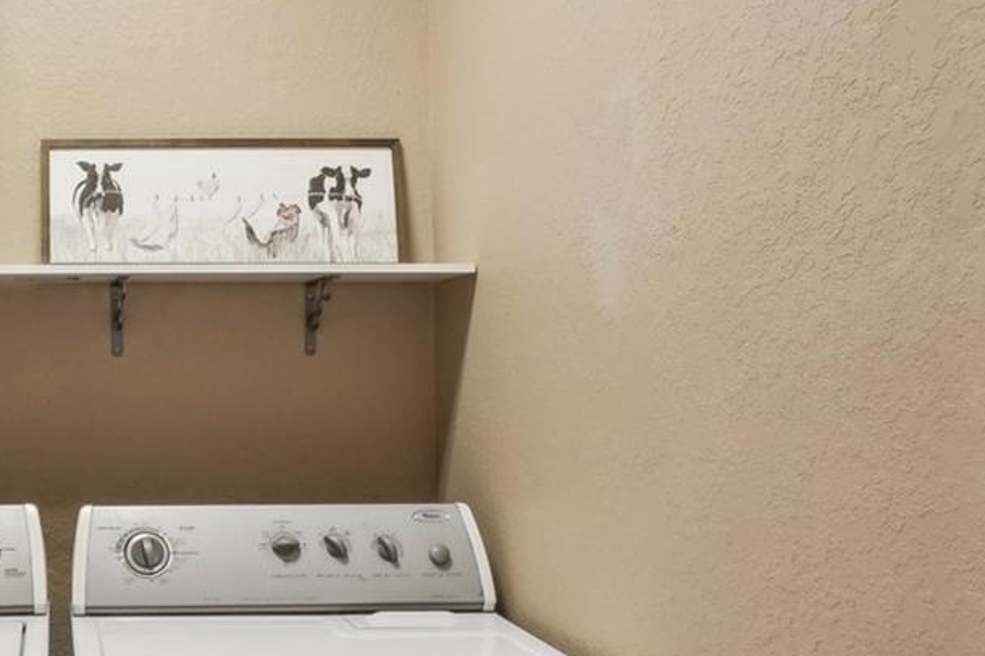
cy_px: 378
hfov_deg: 42.2
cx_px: 79
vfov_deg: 31.8
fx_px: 1148
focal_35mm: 42
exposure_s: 1/6
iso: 400
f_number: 8
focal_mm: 16
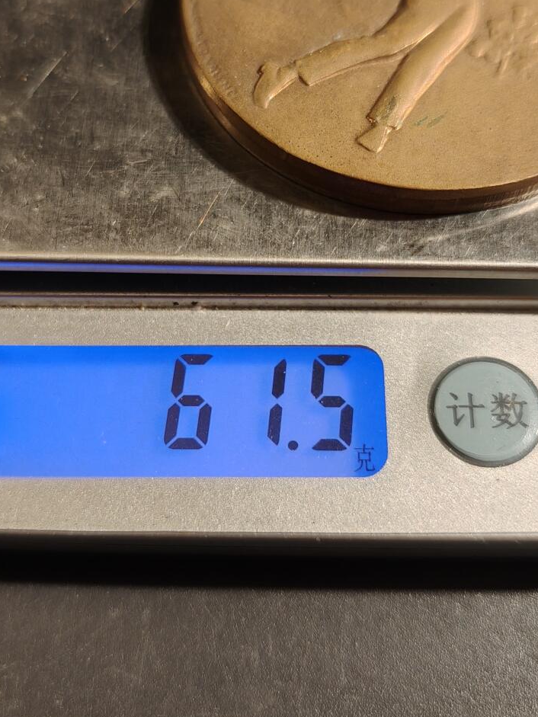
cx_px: 267
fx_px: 912
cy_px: 315
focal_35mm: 44
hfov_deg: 32.9
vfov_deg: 42.9
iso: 160
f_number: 1.6
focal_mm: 6.06
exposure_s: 1/100
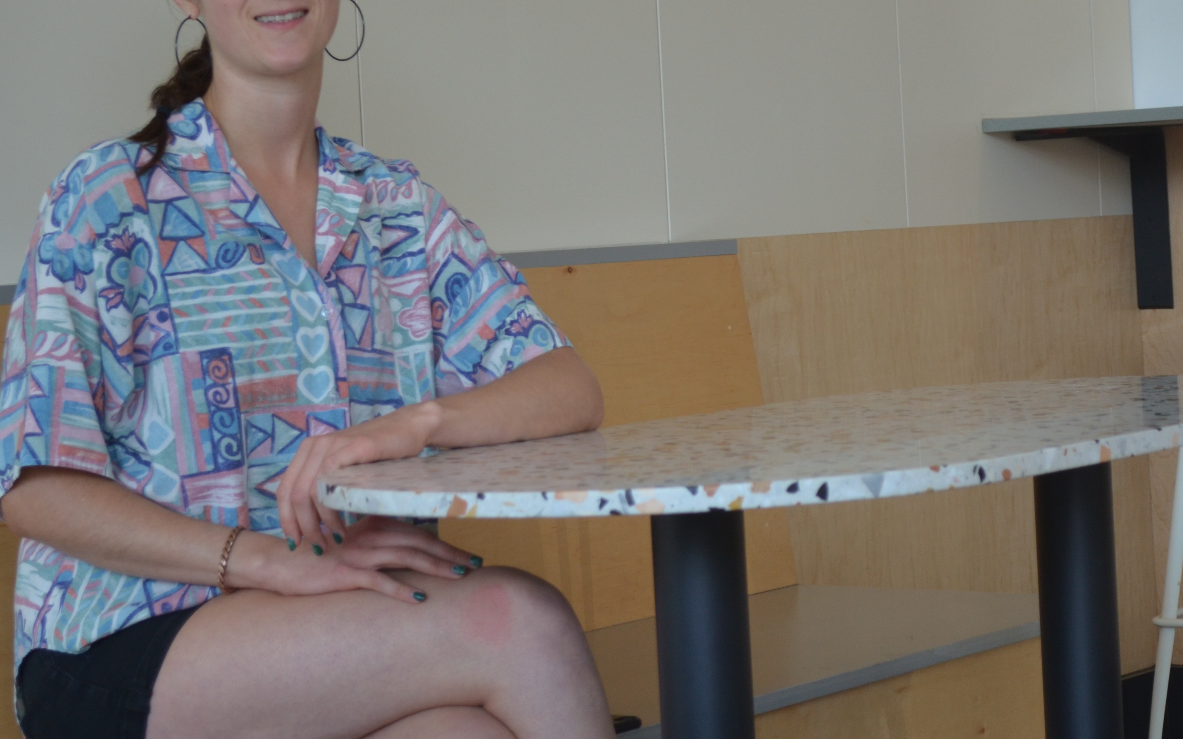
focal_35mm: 95
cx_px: 734
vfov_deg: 13.7
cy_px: 230
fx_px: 3063
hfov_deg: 21.8
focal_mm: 40
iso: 400
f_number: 5.3
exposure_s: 1/200
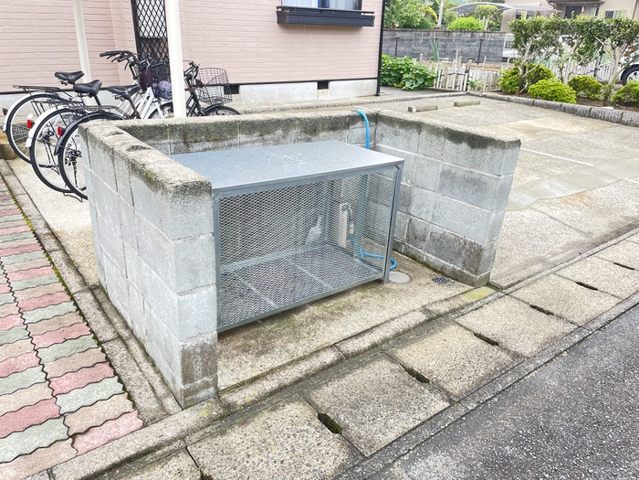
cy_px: 240
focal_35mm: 26
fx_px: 480
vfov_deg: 53.1
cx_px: 320
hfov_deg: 67.3
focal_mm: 4.2
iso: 80
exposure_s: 1/121
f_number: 1.6
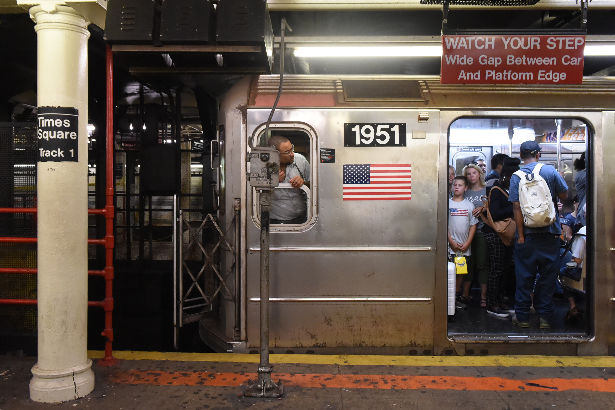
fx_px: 547
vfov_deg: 41.1
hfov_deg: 58.7
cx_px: 312
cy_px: 207
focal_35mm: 32
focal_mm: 31
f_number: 7.1
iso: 11400
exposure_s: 1/200
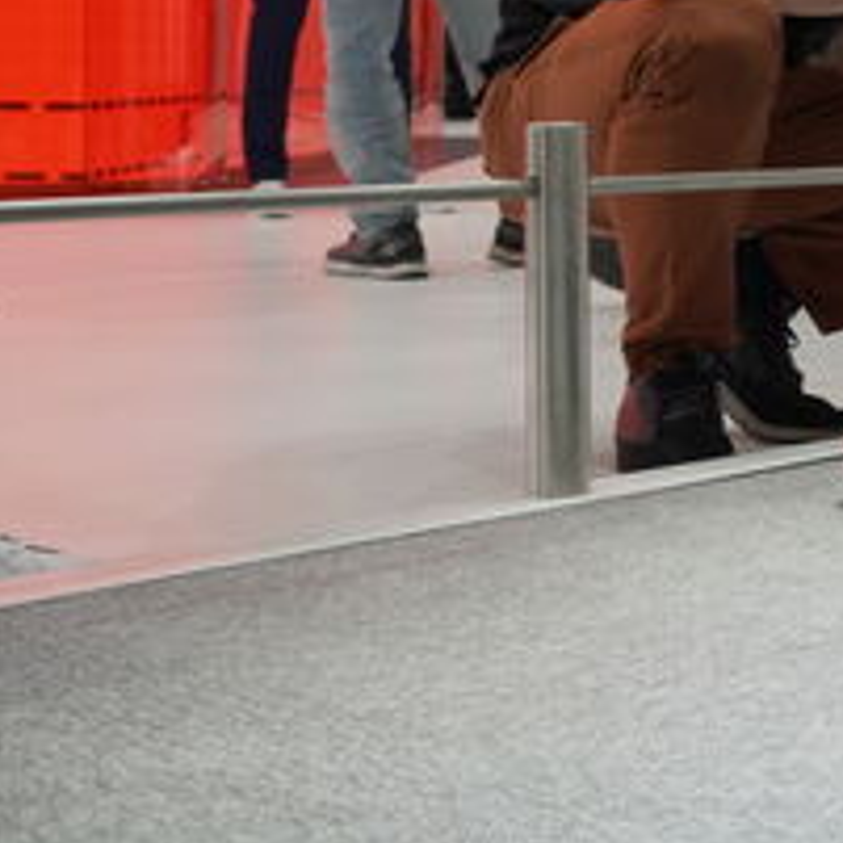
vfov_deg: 20.5
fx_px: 2287
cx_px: 1145
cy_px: 103
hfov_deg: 19.1
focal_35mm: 83
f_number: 6.3
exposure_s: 1/125
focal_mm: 32
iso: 1250
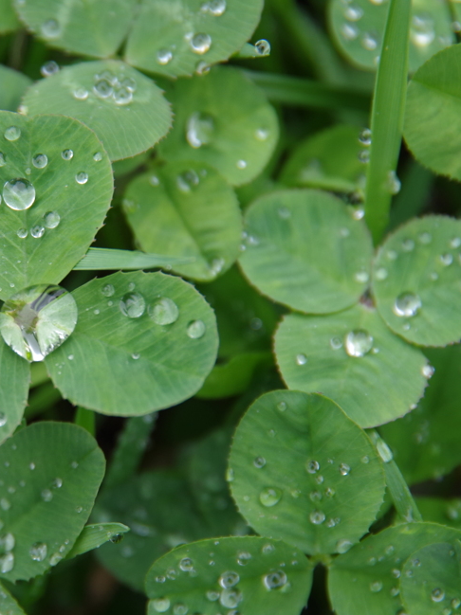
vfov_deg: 6.5
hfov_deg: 4.8
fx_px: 5439
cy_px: 316
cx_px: 43
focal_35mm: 306
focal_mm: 135
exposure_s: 1/80
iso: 250
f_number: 5.6
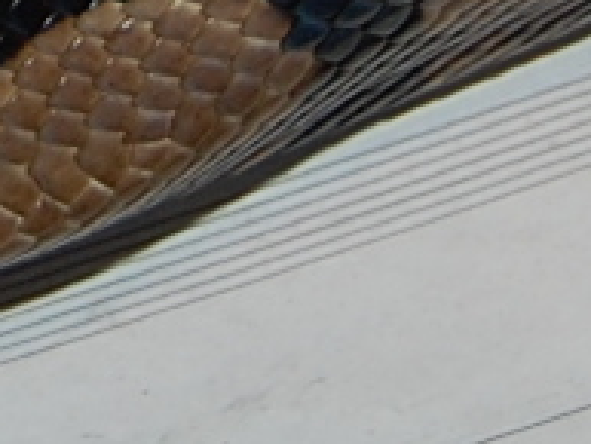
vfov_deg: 4.0
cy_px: -1056
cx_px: -508
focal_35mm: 359
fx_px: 6133
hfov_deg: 5.4
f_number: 4.5
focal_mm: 32
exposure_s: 1/60
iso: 400
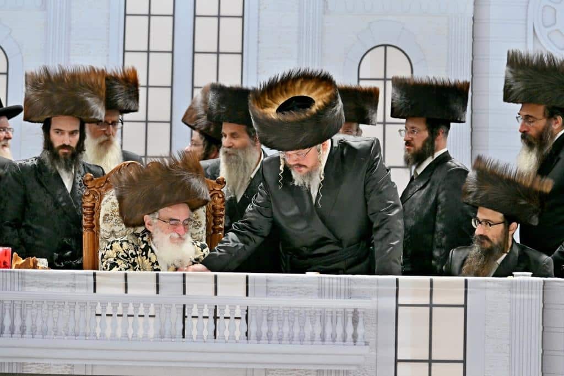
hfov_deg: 10.2
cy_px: 188
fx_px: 3163
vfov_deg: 6.8
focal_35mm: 202
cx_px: 282
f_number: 2.8
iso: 400
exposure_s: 1/125
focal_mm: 135
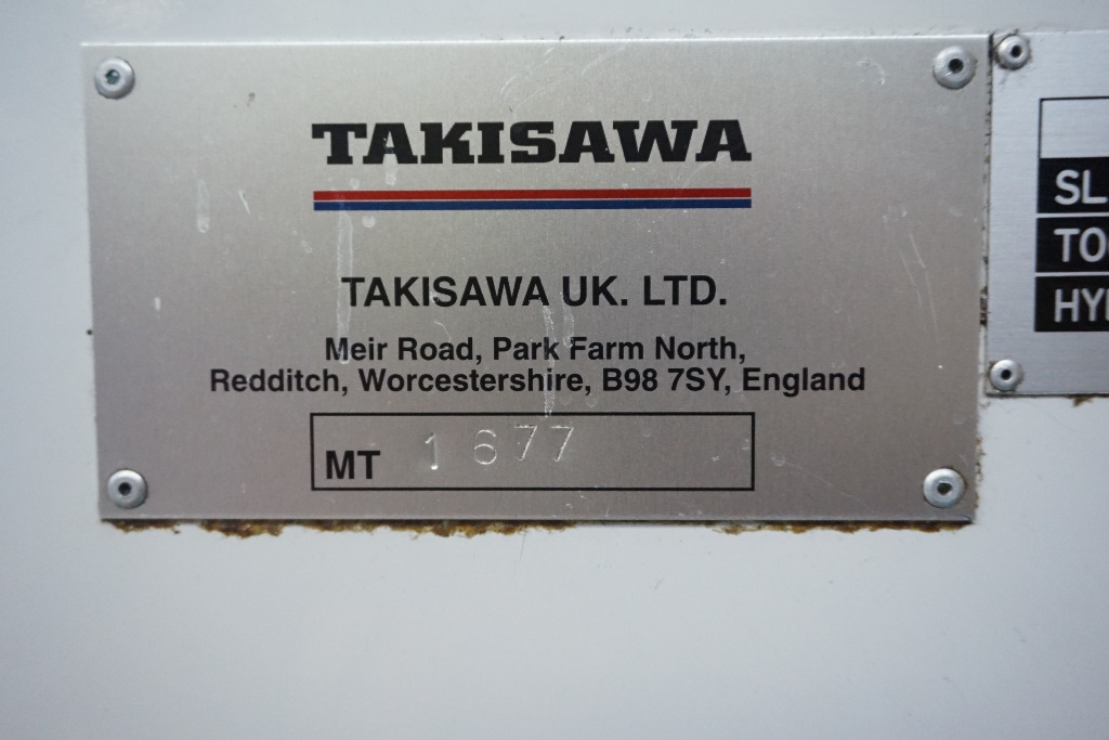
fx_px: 1109
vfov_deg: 36.9
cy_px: 370
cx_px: 554
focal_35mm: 36
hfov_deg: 53.1
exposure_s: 1/60
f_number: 4.5
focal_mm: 24
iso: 3200
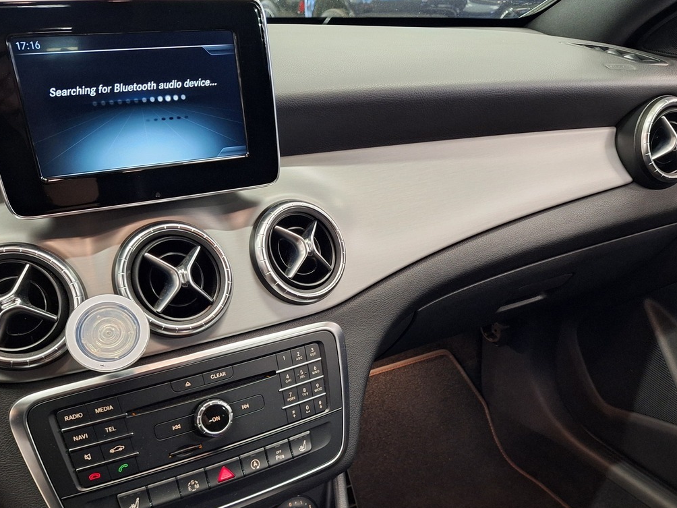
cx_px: 378
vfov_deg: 42.2
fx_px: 645
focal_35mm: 33
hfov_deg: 55.2
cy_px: 350
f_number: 1.8
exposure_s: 1/25
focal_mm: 5.54
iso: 320
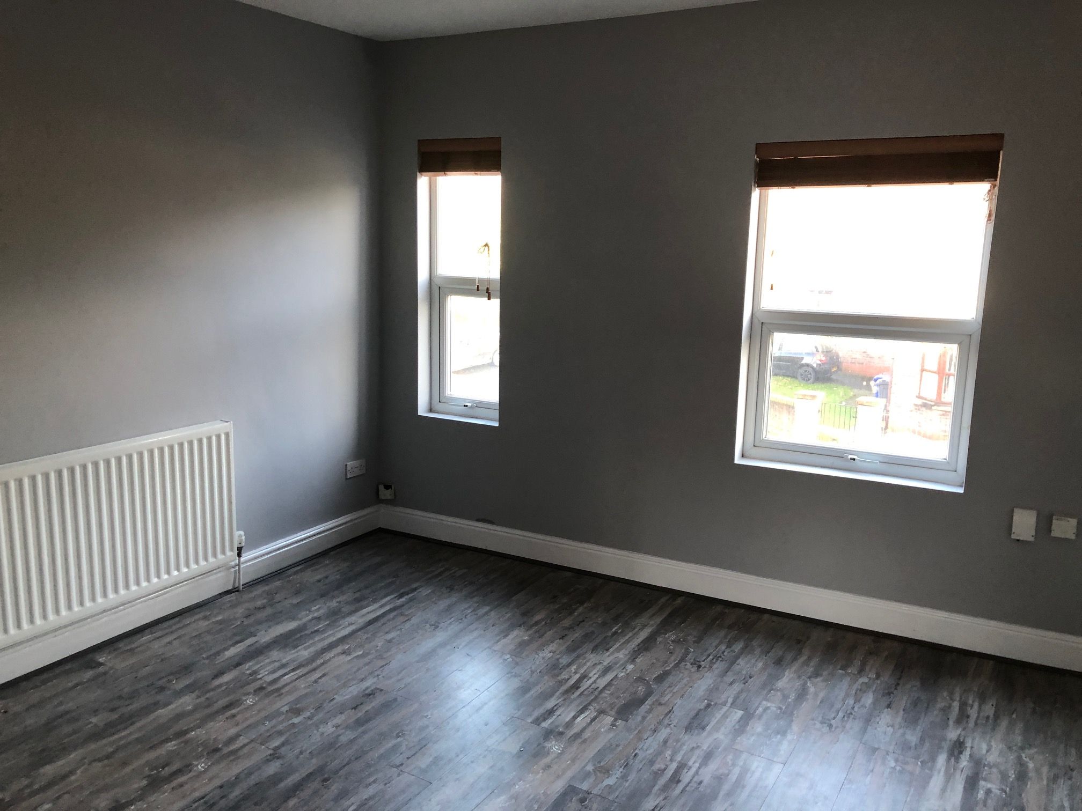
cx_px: 541
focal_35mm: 28
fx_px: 875
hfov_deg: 63.4
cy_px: 406
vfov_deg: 49.7
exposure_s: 1/15
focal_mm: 4
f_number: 1.8
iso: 40
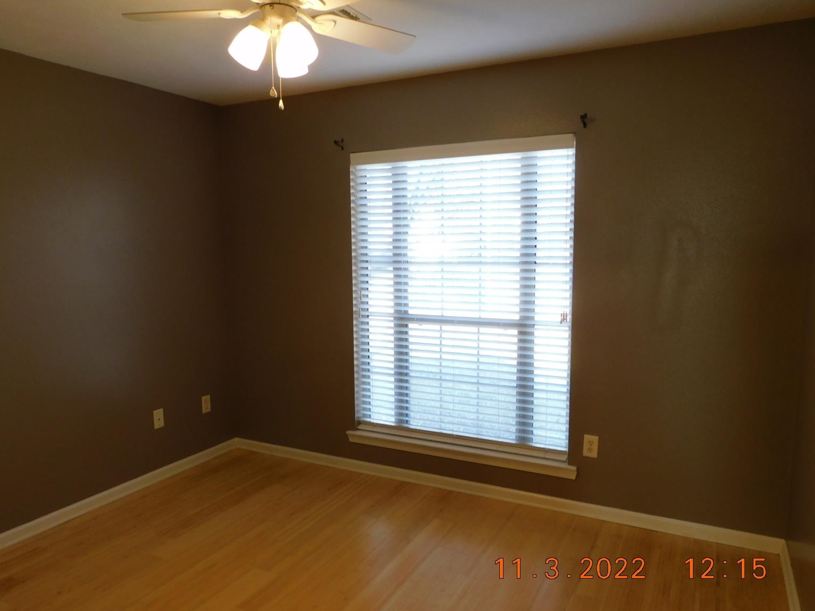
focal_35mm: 25
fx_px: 589
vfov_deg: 54.9
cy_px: 317
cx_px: 396
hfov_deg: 69.4
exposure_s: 1/30
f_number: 3.3
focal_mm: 4.3
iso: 140
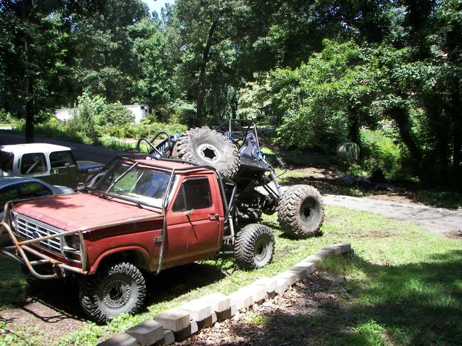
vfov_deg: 39.7
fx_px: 480
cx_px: 231
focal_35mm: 36
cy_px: 173
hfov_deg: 51.4
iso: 50
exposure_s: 1/250
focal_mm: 6
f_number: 2.8
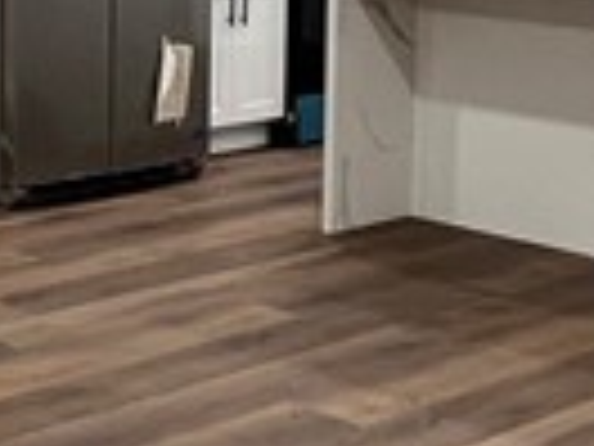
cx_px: 158
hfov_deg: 19.3
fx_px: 1733
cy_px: -14
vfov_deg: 14.4
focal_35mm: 101
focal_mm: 1.57
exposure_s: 1/120
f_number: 1.8
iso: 250
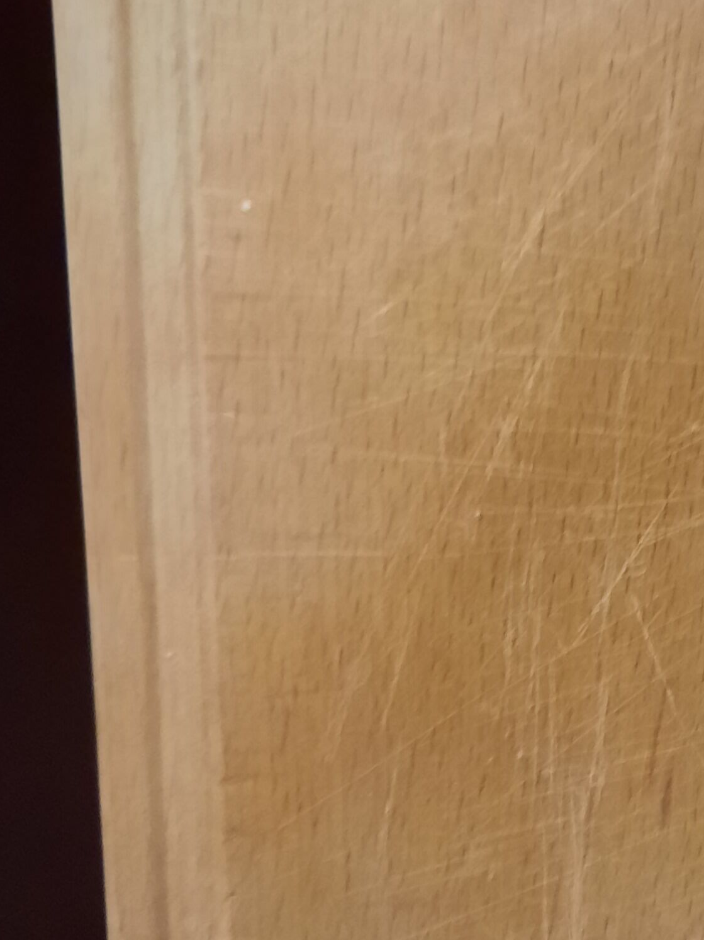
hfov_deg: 21.3
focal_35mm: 67
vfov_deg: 28.9
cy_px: 592
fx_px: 1818
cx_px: 676
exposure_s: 1/25
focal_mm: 4.6
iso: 320
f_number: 2
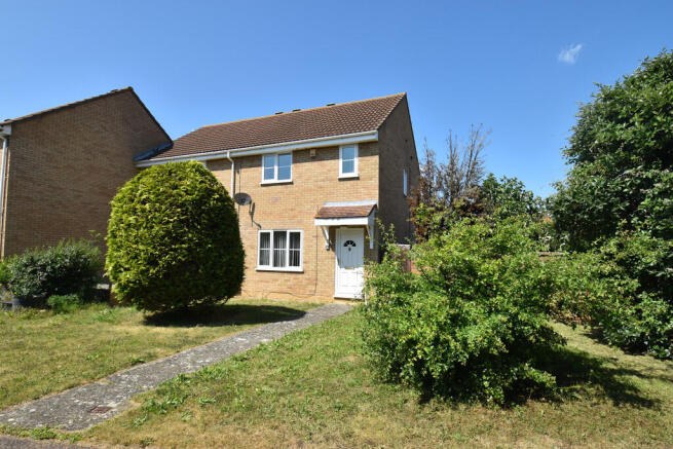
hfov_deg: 90.0
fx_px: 337
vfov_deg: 67.4
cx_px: 336
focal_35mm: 18
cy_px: 224
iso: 100
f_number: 8
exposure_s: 1/250
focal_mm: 12
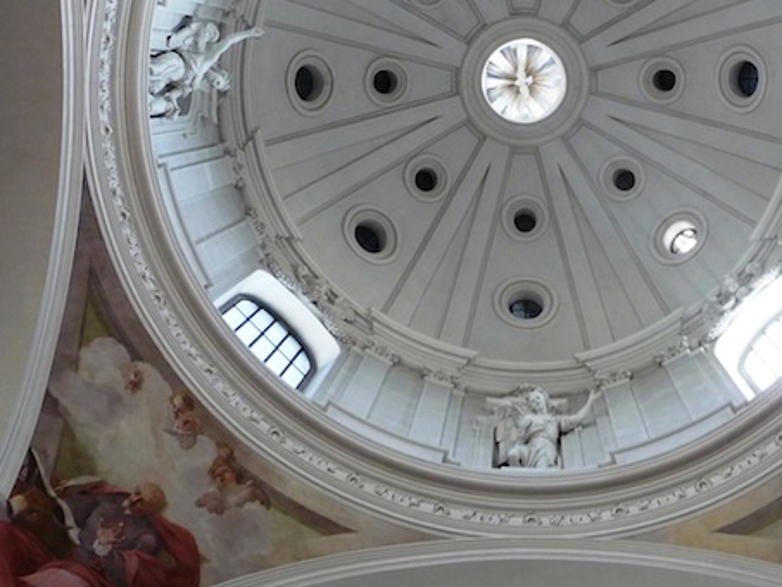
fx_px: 1198
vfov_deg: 26.8
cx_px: 525
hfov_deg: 35.8
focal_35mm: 53
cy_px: 86
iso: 160
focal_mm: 5
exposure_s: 1/30
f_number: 3.4
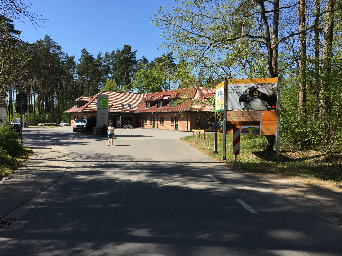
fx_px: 296
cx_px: 166
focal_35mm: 30
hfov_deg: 60.0
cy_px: 128
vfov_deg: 46.8
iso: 32
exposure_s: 1/1319
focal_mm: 4.15
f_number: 2.2
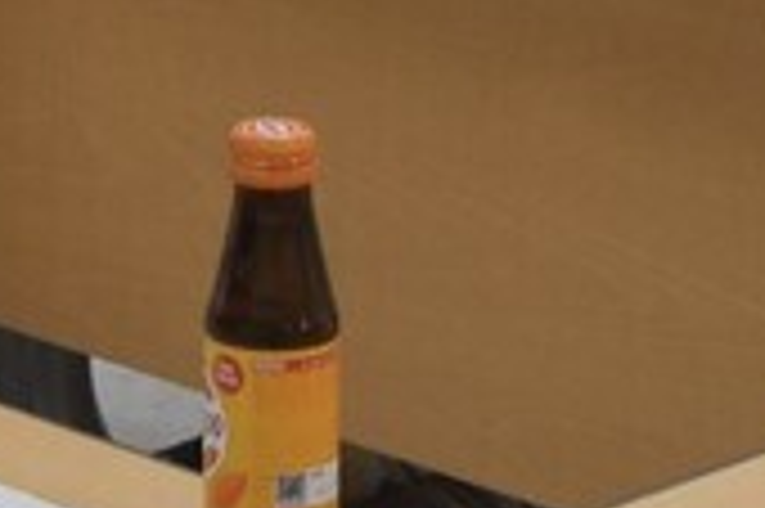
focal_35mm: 238
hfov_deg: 8.6
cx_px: -104
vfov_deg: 5.6
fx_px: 5048
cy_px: -726
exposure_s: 1/160
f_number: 7.1
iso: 800
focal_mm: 21
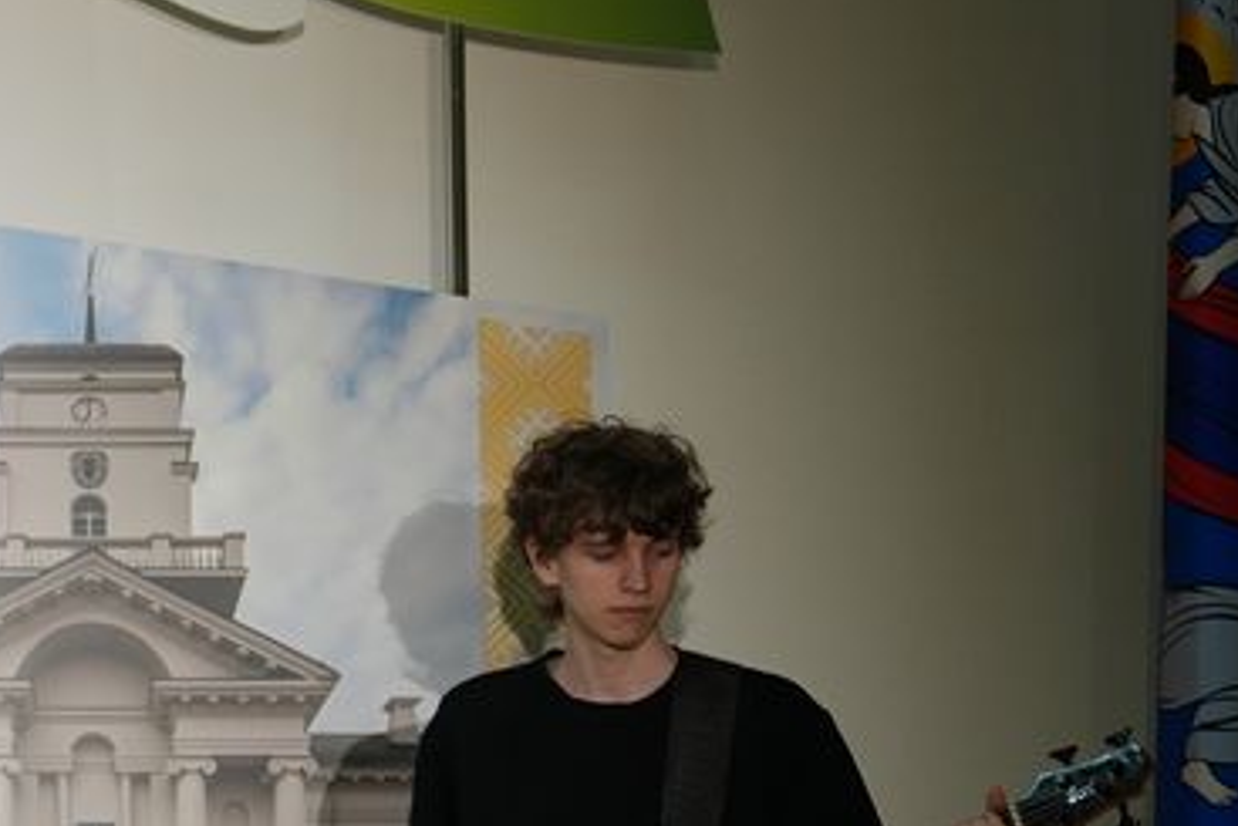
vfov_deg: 6.0
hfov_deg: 8.8
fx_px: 7878
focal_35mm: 229
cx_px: -641
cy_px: 624
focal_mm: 70
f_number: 3.2
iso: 320
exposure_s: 1/100
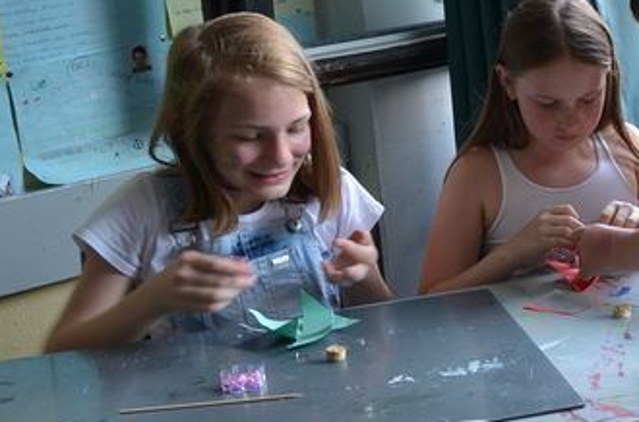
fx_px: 1770
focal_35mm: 100
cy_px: 236
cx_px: 887
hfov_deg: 18.6
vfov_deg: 13.6
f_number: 3.8
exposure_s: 1/50
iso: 100
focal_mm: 22
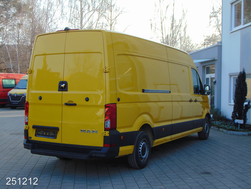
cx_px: 126
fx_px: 363
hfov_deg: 38.2
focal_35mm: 50
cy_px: 94
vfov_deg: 29.1
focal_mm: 9
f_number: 3.5
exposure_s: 1/125
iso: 80
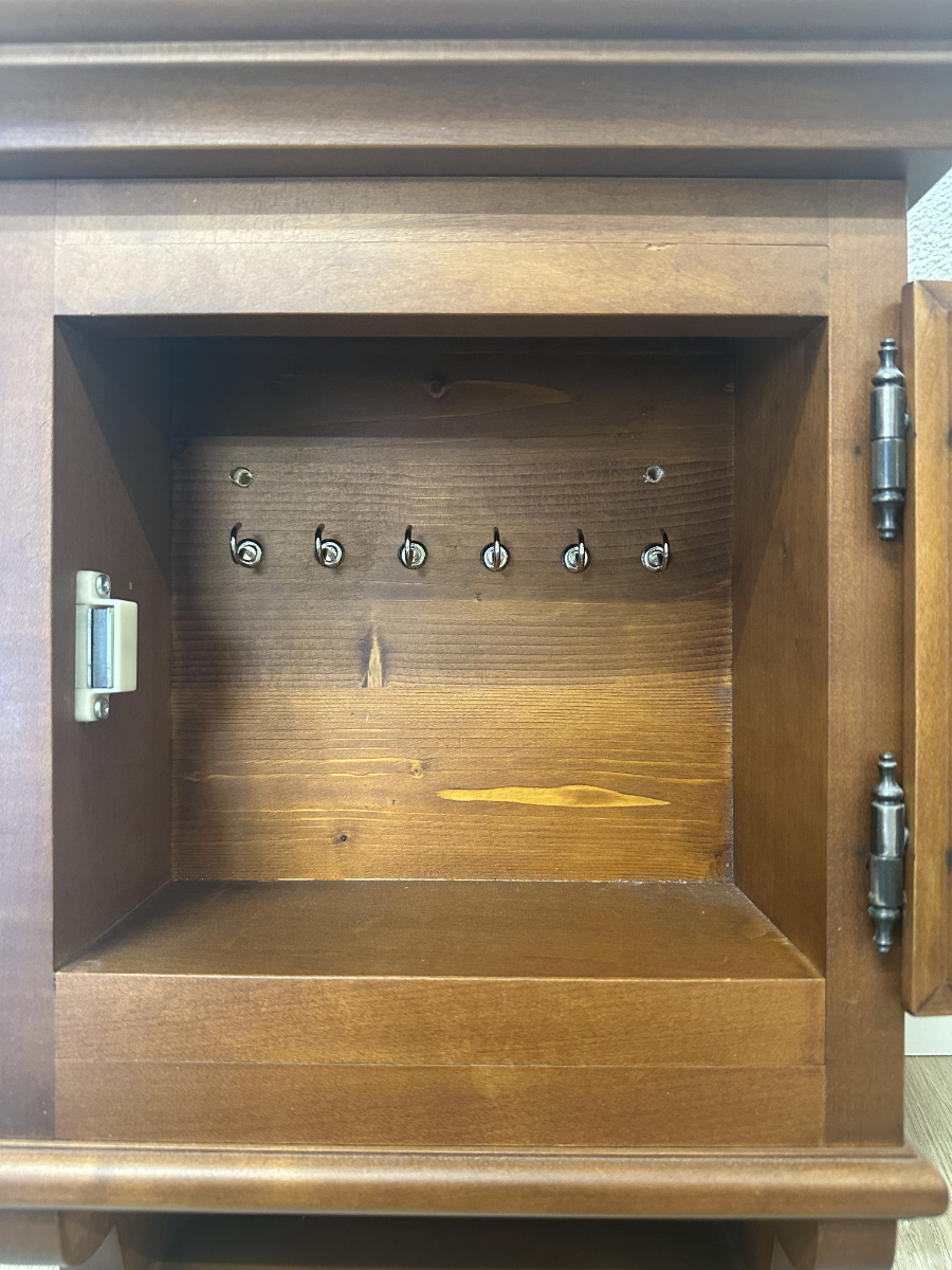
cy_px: 635
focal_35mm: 24
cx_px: 476
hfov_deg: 56.8
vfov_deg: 71.6
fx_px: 880
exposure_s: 1/50
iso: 400
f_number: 1.8
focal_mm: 6.9
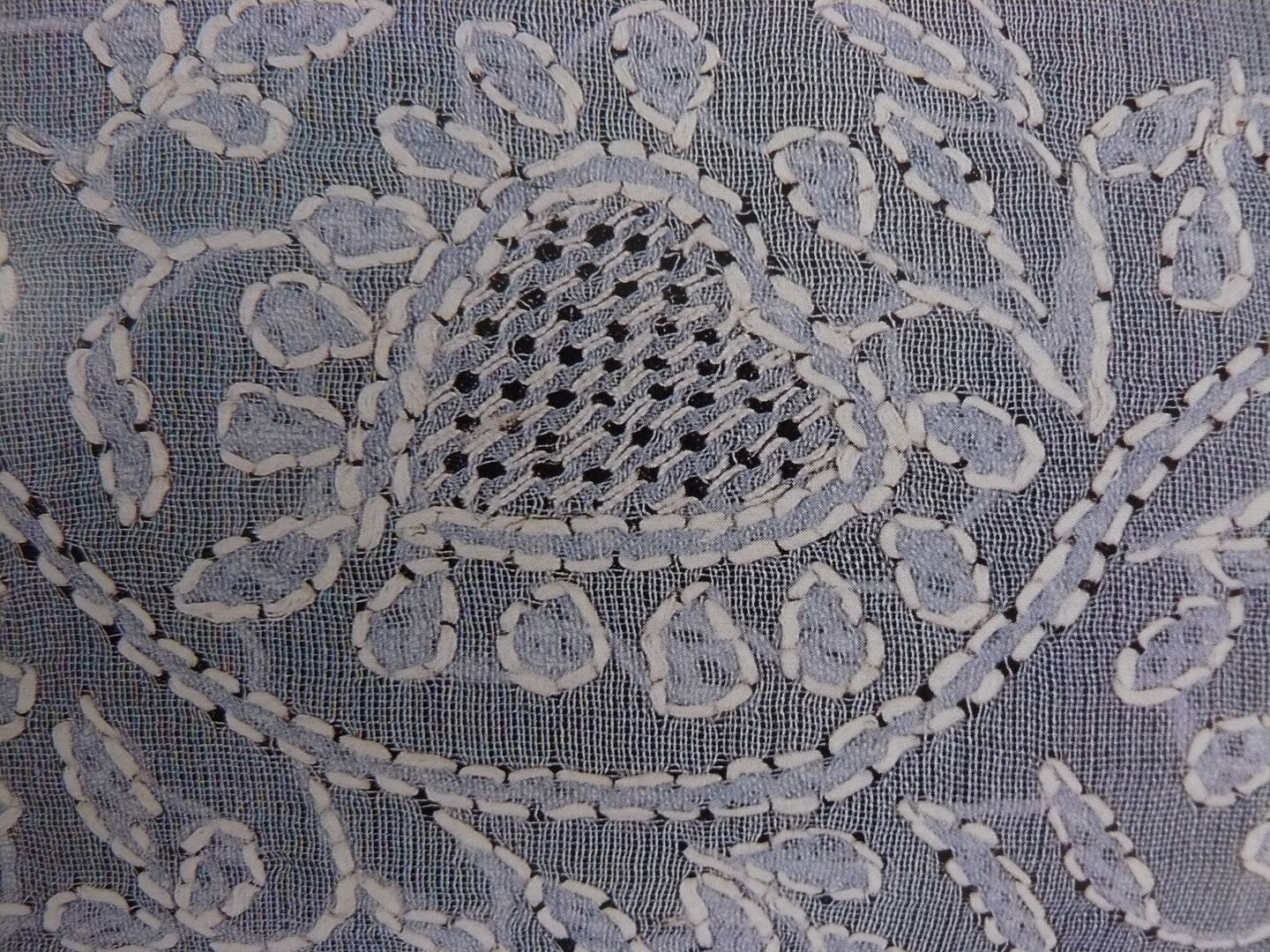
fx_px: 1321
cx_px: 635
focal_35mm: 36
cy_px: 476
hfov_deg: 51.4
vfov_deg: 39.7
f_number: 4
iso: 400
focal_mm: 6
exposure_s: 1/160
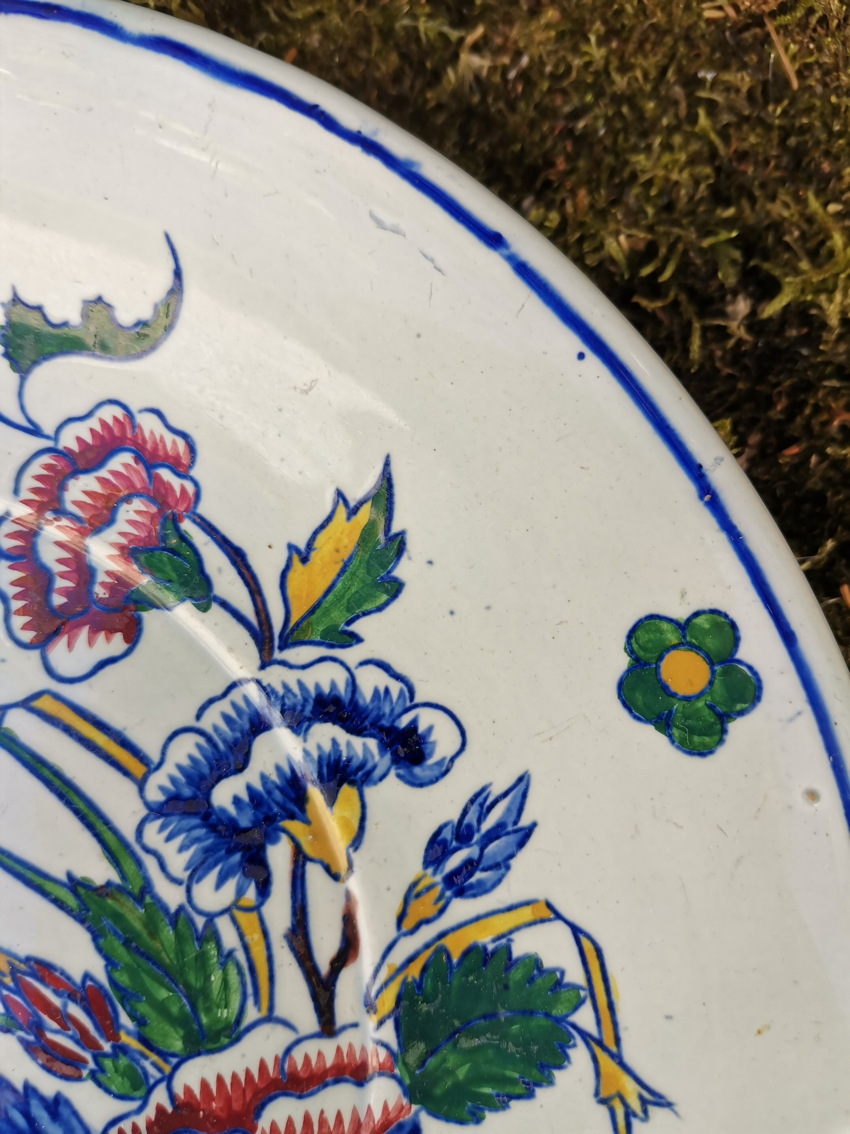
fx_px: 851
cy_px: 567
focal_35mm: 26
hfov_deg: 53.1
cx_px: 425
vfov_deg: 67.3
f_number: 1.8
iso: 50
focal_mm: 4.75
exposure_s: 1/289
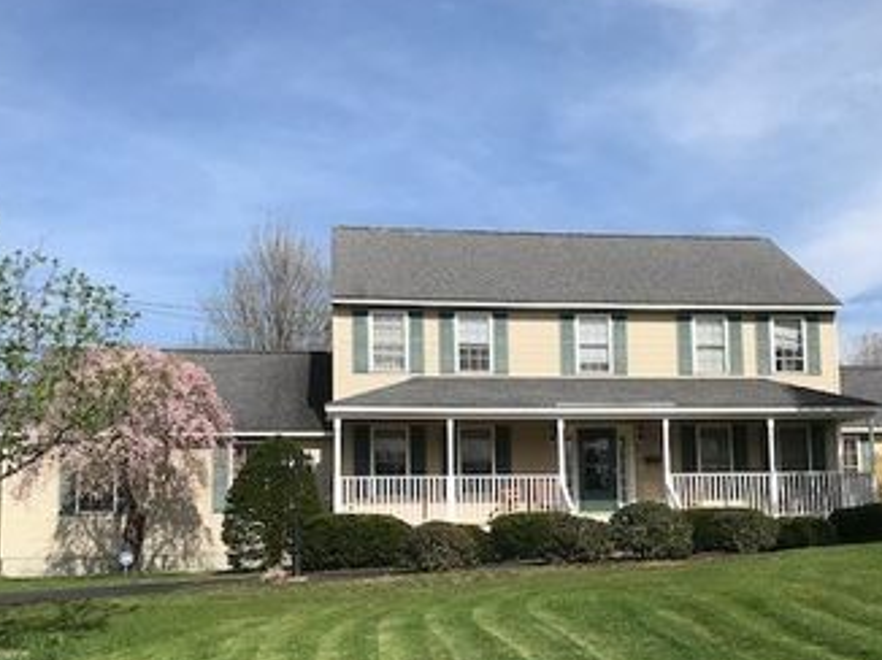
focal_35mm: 43
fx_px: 1095
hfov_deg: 43.6
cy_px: 472
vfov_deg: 33.1
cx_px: 547
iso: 20
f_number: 1.8
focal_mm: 3.99
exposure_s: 1/2660
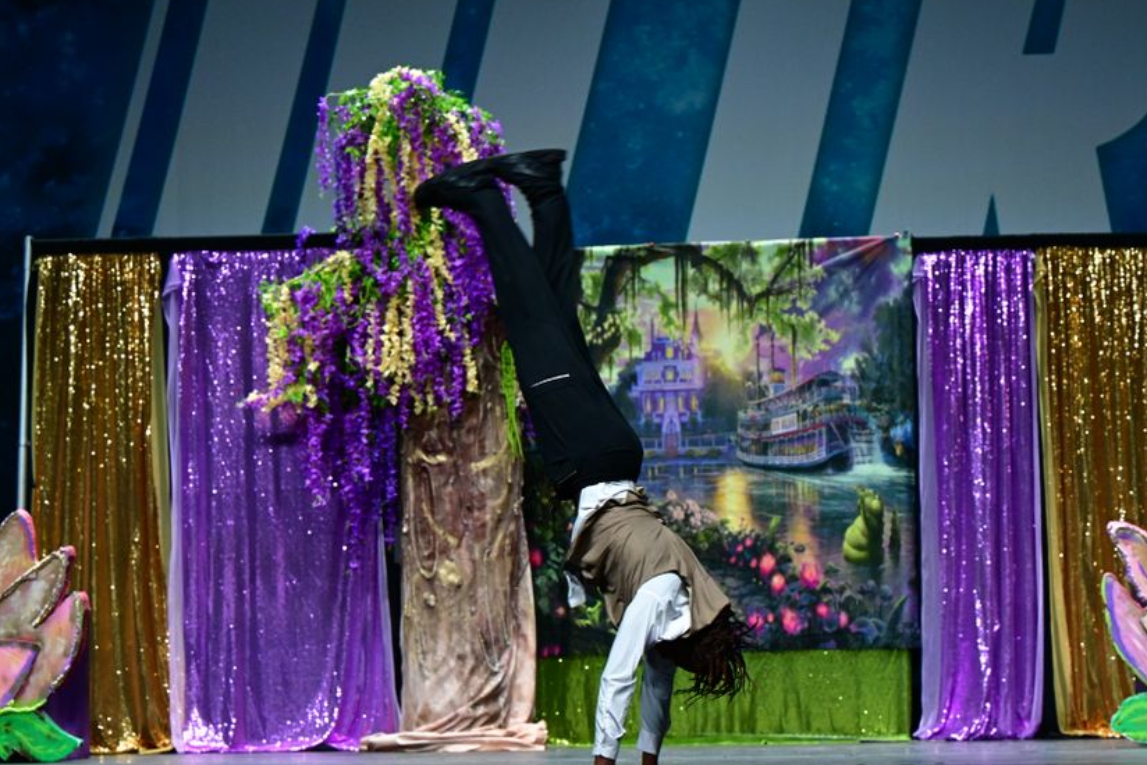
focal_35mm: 87
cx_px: 700
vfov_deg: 15.7
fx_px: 2773
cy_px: 392
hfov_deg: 23.3
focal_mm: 70
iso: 5000
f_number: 3.5
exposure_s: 1/640
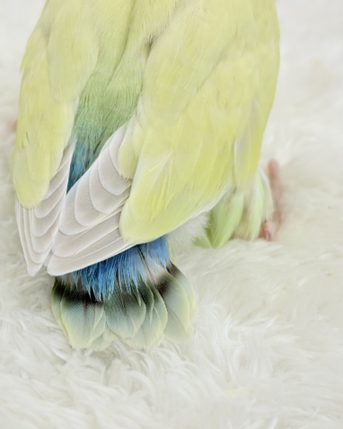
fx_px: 863
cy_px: 214
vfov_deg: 27.9
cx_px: 125
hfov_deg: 22.4
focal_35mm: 68
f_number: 1.6
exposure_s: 1/100
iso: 64
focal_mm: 5.96
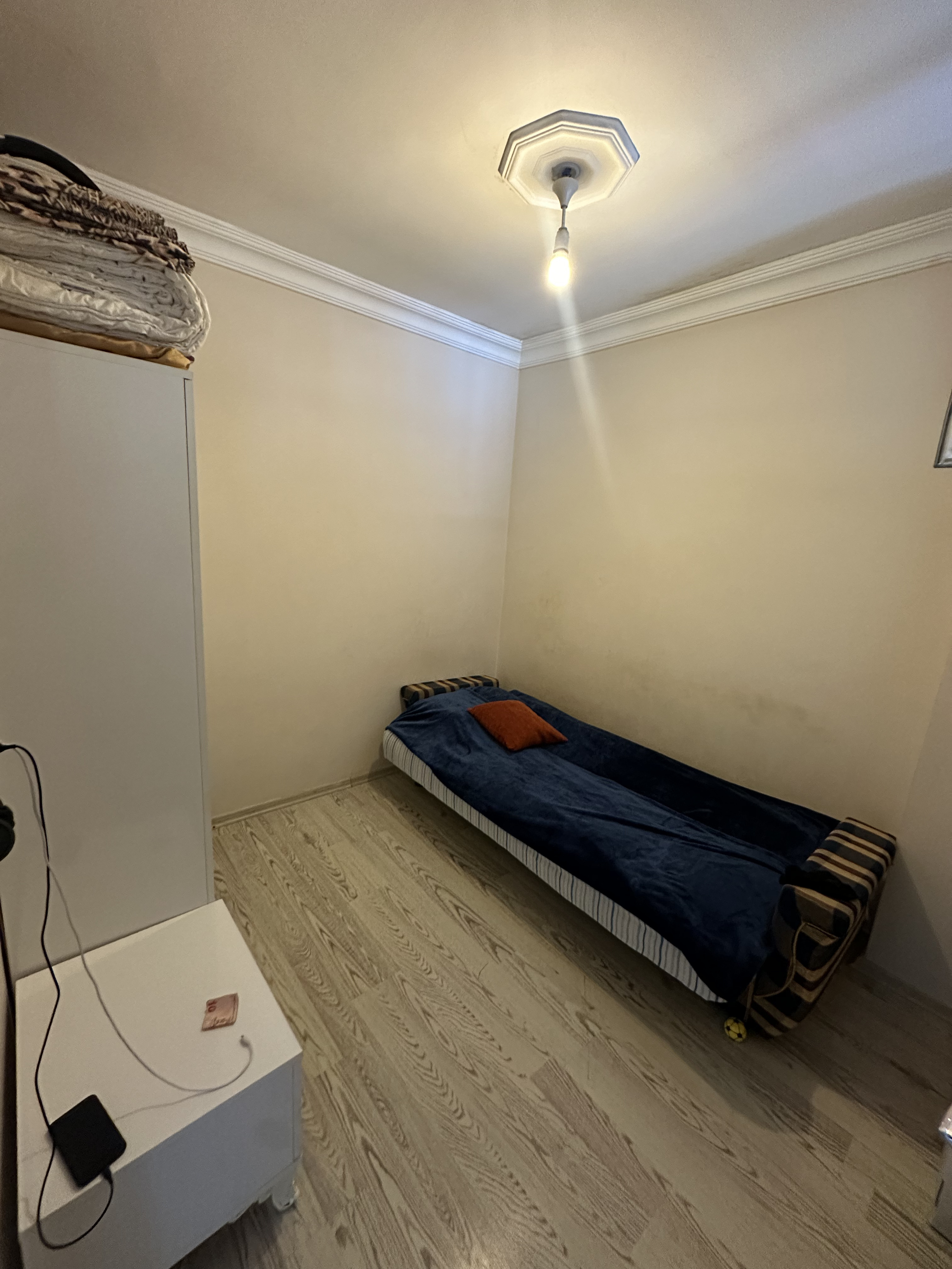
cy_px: 634
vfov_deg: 102.1
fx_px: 513
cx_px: 476
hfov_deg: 85.7
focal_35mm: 14
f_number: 2.2
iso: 500
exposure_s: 1/50
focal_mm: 2.22
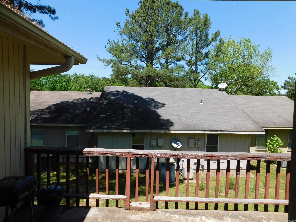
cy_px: 111
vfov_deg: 56.8
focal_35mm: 24
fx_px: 205
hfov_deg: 71.6
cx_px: 148
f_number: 3
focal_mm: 4.1
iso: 125
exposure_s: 1/1250
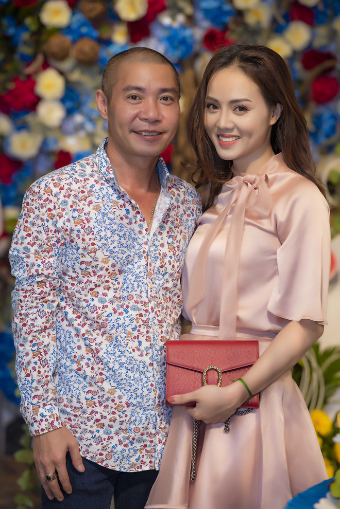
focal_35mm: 105
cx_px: 170
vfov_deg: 19.5
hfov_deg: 13.0
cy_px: 254
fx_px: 1487
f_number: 2.8
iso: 250
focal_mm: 105
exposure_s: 1/200
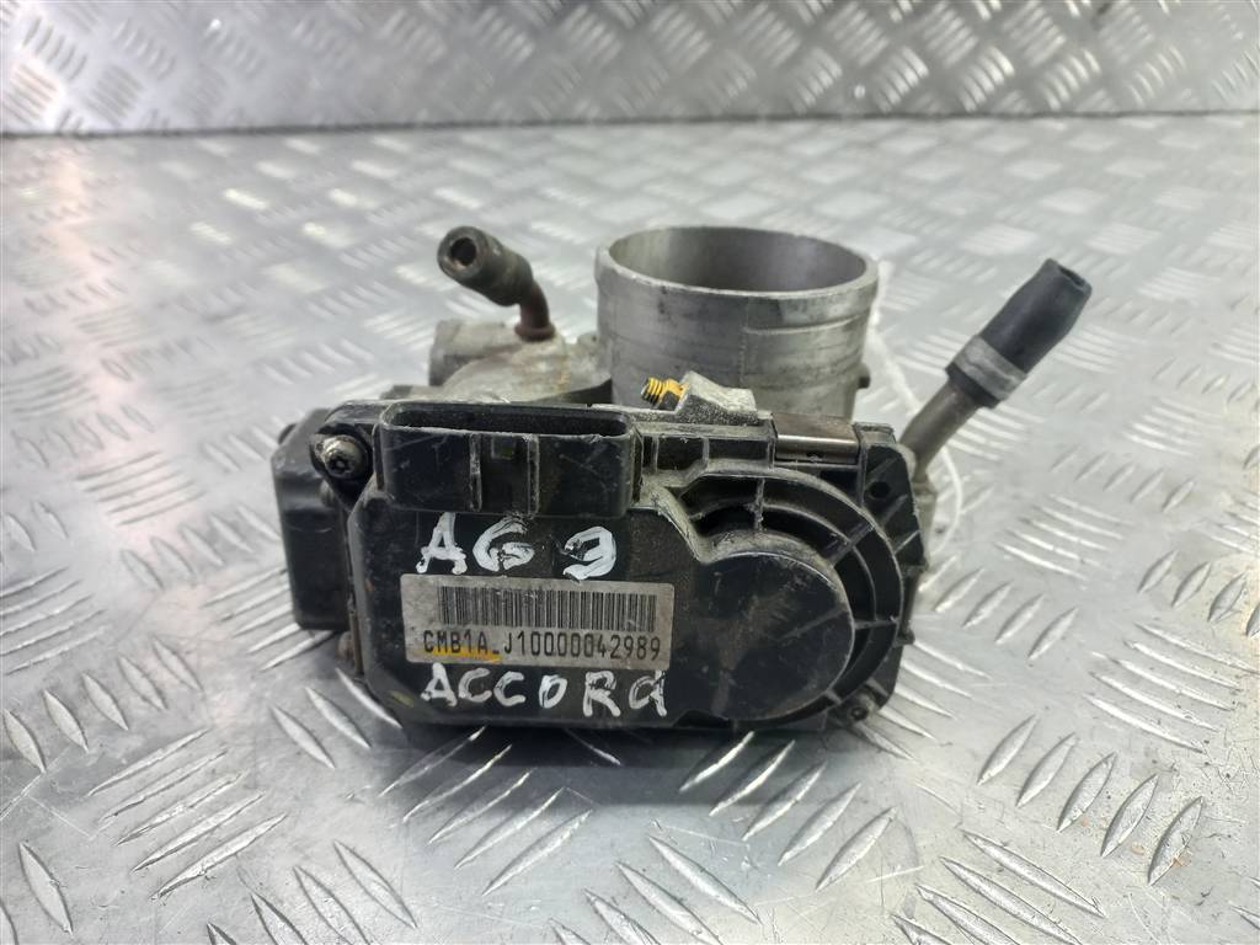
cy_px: 472
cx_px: 630
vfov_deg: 54.9
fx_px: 910
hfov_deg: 69.4
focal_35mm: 25
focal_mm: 4.6
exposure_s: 1/50
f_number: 1.8
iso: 100
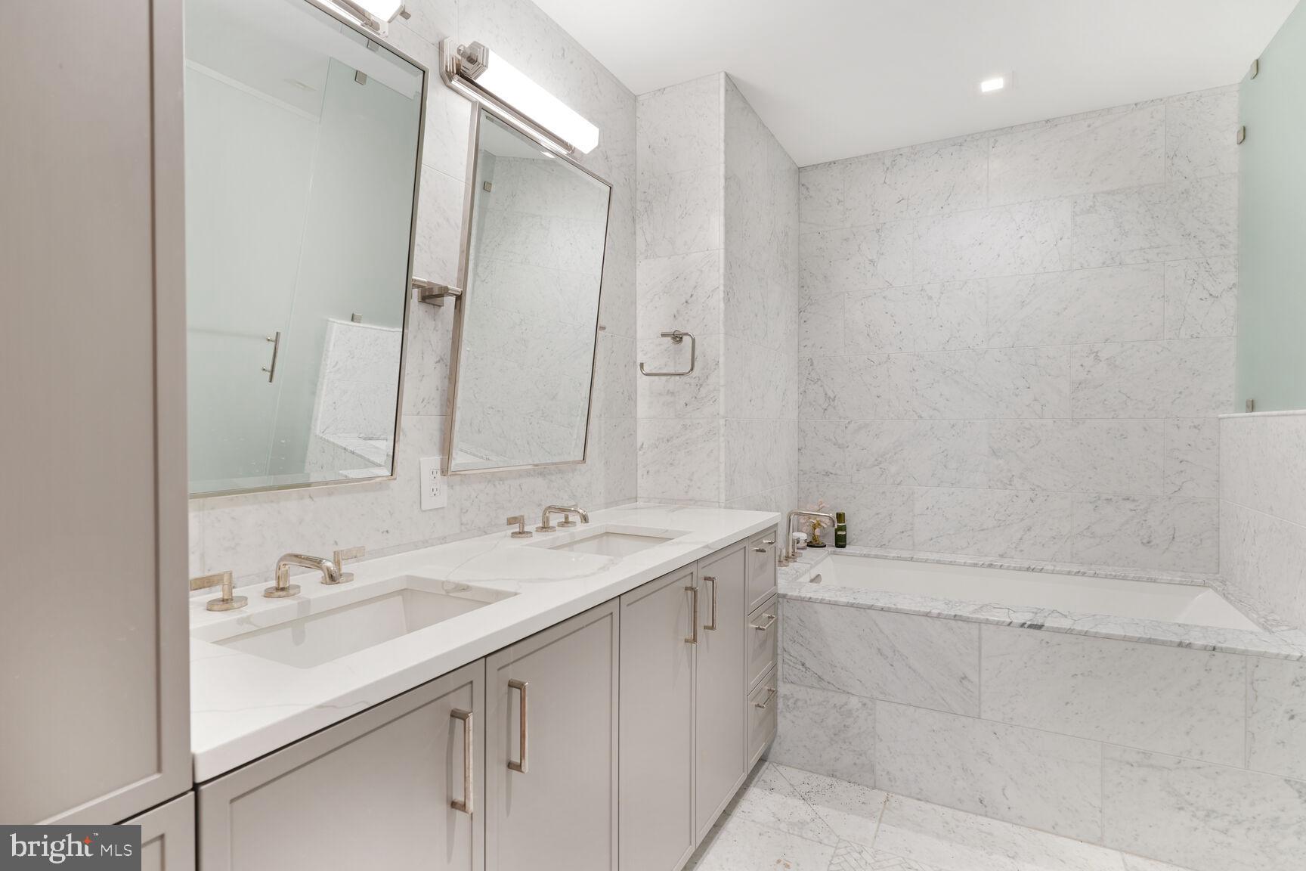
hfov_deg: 90.0
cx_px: 653
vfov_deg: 67.4
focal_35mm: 18
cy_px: 436
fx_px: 653
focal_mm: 18
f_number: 8
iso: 200
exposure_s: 1/2
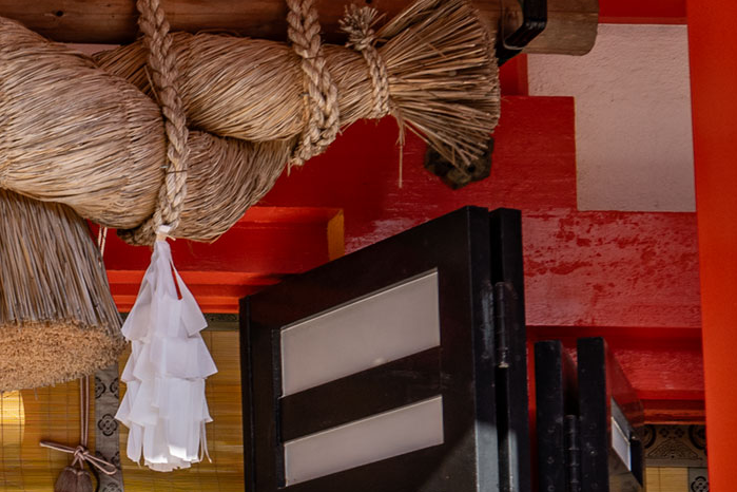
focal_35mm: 106
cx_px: -389
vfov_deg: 12.4
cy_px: 700
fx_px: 2162
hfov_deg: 17.3
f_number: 5.6
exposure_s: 1/250
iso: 100
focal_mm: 22.8
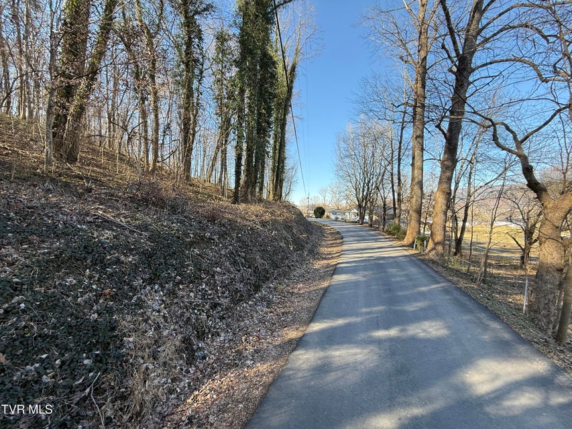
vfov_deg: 85.7
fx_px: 231
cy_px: 214
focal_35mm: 14
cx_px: 286
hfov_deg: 102.1
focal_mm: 2.22
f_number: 2.2
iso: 50
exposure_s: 1/232
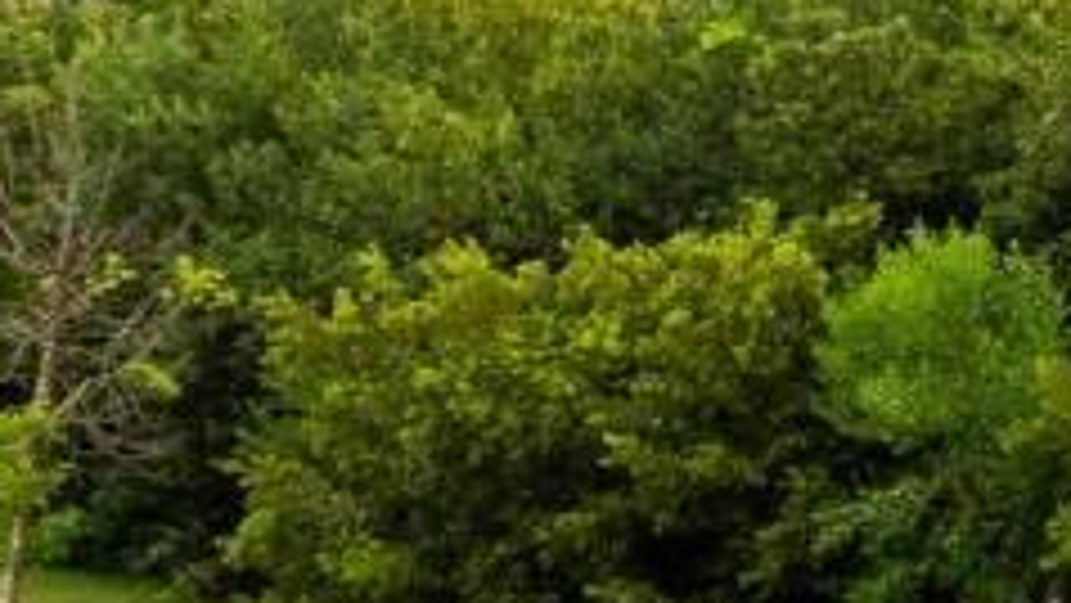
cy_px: 184
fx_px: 3039
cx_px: 2290
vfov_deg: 11.3
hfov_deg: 15.1
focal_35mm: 107
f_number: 4.5
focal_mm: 10
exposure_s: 1/30
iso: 100
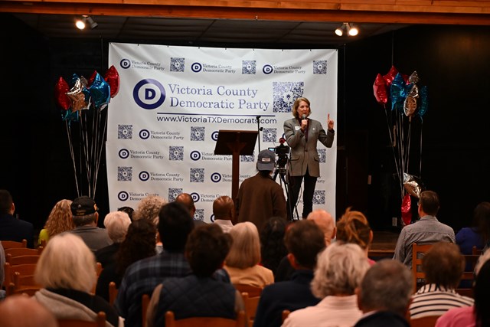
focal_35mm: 111
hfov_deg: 18.4
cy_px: 164
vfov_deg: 12.3
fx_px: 1511
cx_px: 245
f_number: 4.8
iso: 8000
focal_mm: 111
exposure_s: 1/125
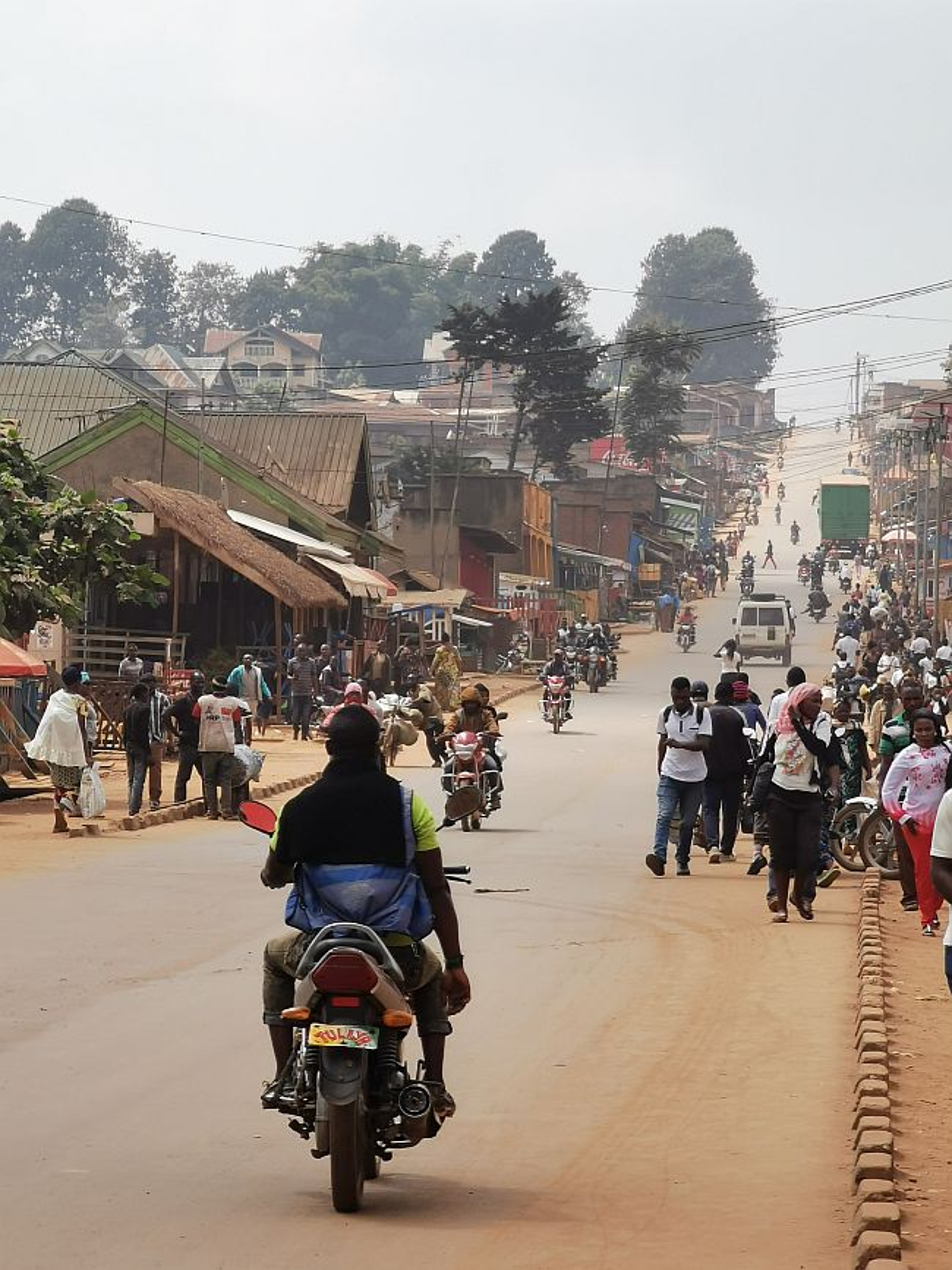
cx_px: 476
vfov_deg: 12.1
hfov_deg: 9.1
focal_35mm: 163
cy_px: 635
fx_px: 5979
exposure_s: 1/459
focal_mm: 14.46
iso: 50
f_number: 3.4
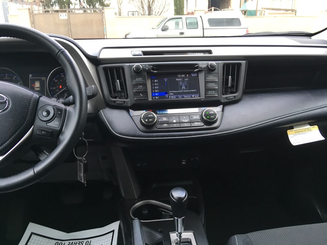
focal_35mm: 29
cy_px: 122
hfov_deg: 61.7
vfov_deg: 48.2
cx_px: 164
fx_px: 274
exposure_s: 1/40
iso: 25
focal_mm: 4.15
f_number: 2.2
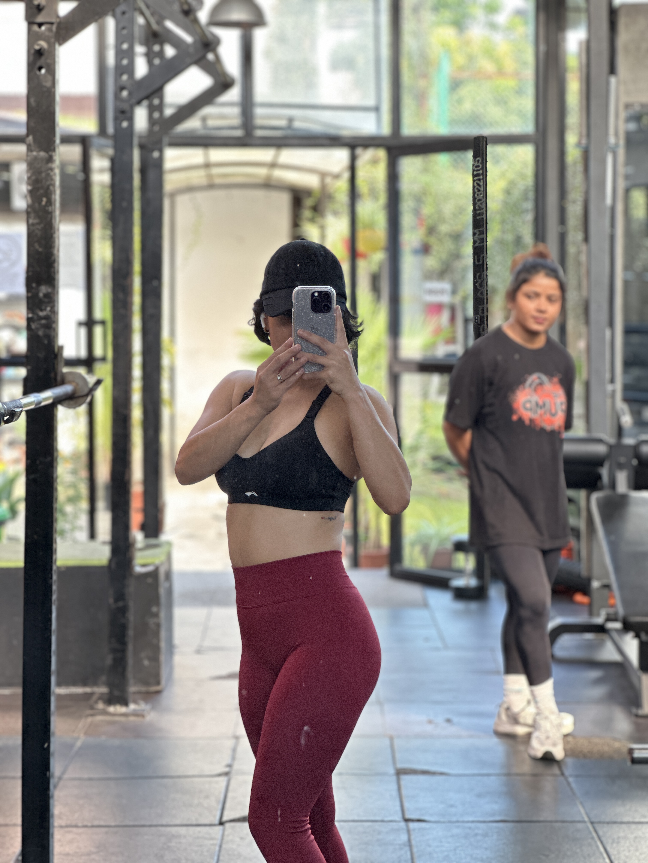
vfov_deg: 25.3
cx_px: 324
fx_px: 1922
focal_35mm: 77
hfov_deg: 19.1
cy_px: 432
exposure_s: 1/40
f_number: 2.8
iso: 200
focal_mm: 9
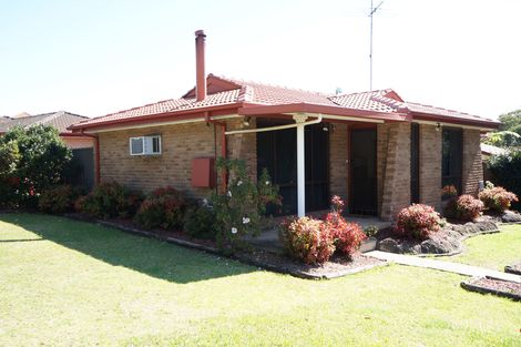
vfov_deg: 47.9
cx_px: 260
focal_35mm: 27
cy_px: 174
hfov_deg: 67.4
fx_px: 391
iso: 100
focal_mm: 18
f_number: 4.5
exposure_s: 1/160
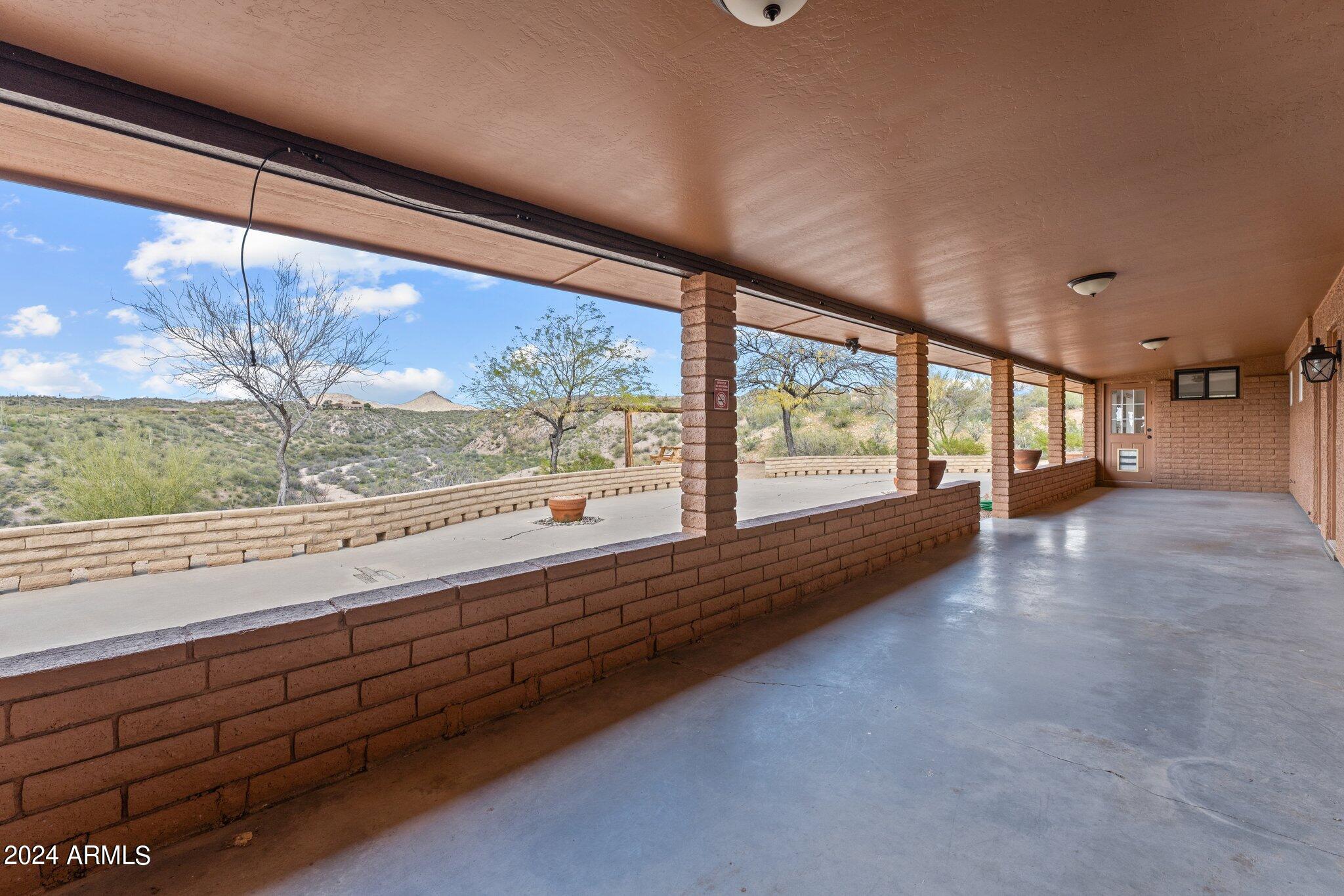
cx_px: 672
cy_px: 448
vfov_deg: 75.8
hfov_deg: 98.9
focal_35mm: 15
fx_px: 575
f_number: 8
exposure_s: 1/50
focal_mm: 15.4
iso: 400
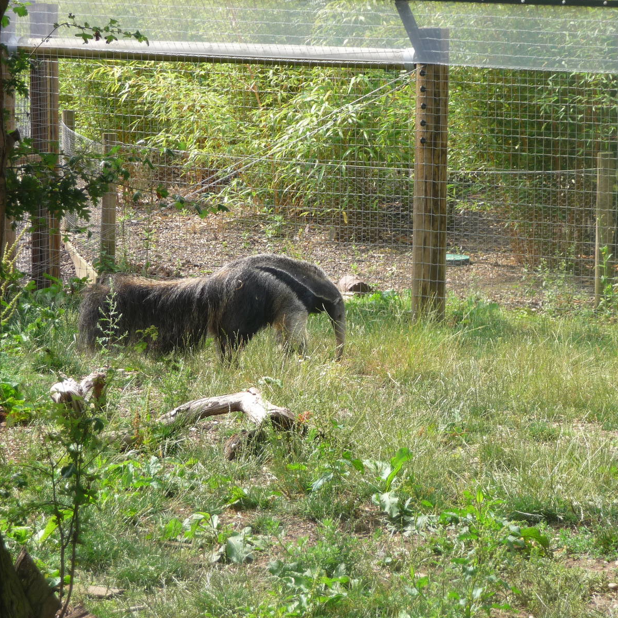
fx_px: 3070
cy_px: 308
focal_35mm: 152
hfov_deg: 11.5
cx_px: 305
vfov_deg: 11.5
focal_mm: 21.8
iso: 100
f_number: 4.7
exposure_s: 1/200
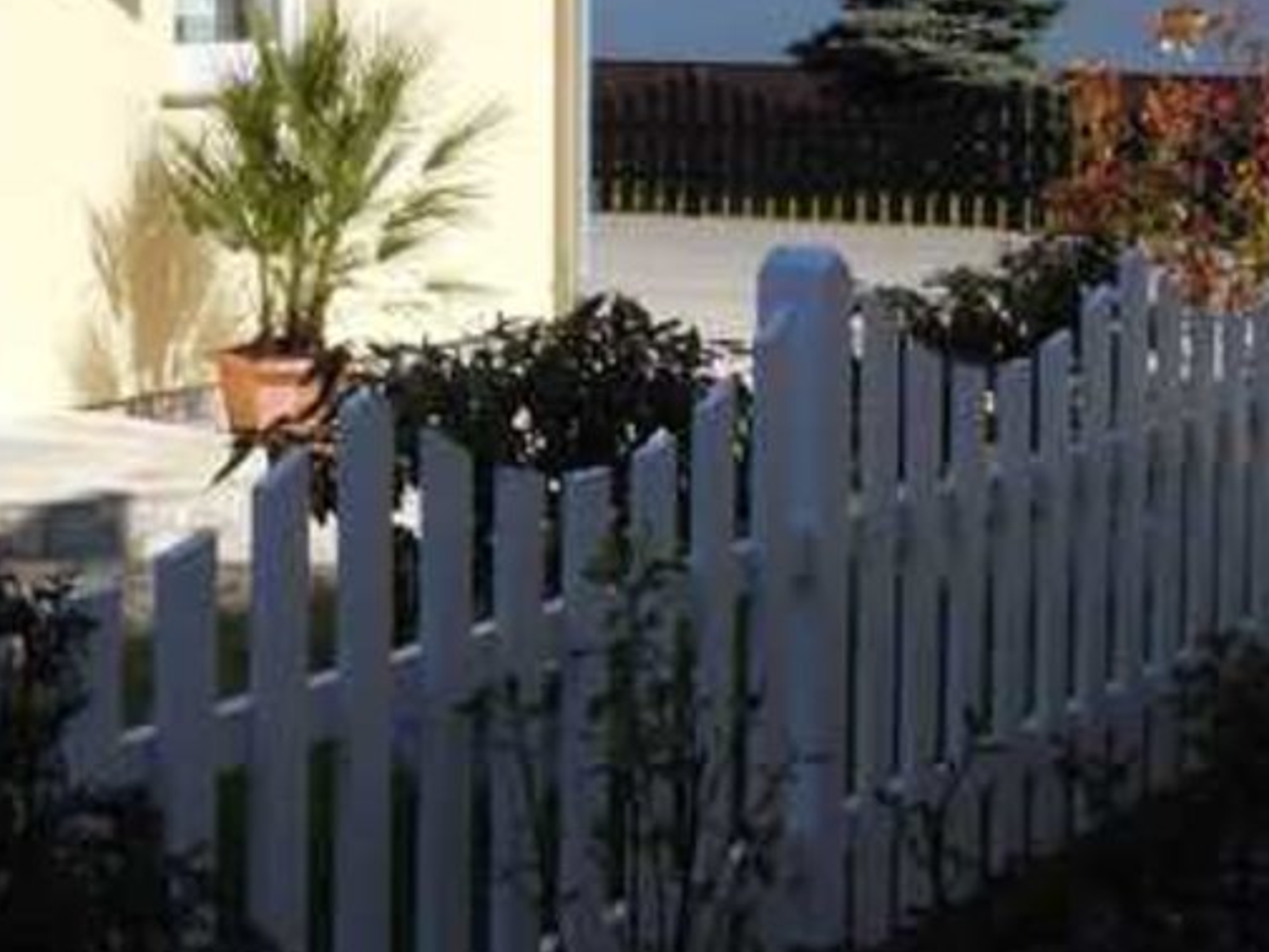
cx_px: 13
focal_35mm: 107
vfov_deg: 13.7
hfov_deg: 17.9
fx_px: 3923
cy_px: 85
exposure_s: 1/250
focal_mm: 8.1
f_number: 7.6
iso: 100
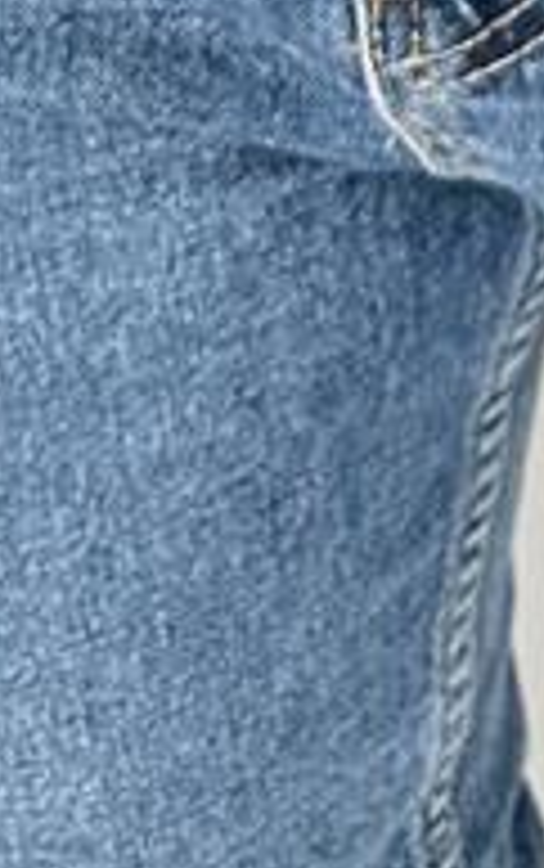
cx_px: 971
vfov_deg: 9.3
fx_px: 4047
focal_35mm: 171
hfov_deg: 7.5
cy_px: -1871
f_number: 1.78
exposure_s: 1/172
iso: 64
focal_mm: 6.86
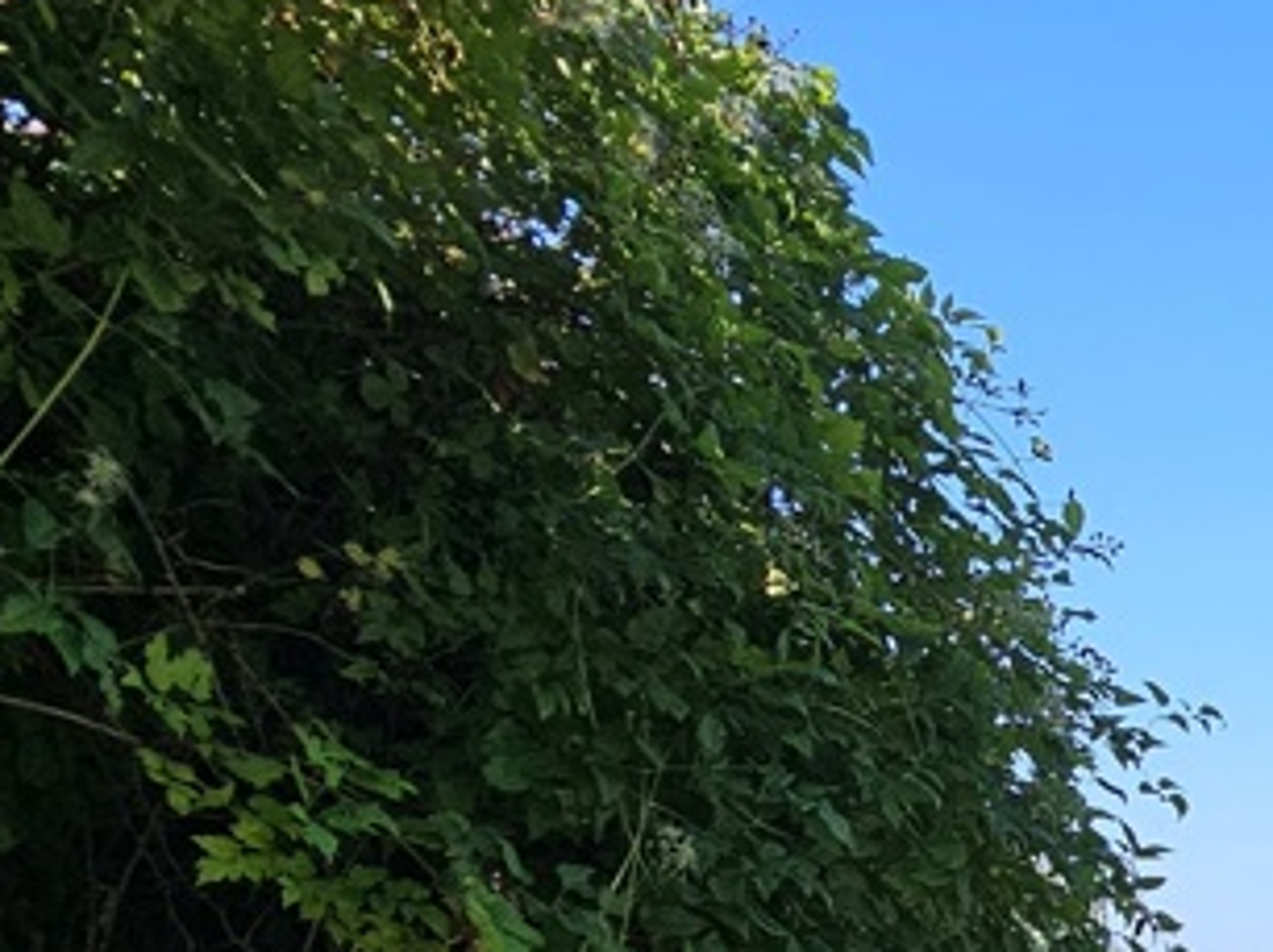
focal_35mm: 51
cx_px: 1726
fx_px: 1874
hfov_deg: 29.1
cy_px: 1019
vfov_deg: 26.5
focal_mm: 2.2
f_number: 2.2
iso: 50
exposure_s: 1/1135
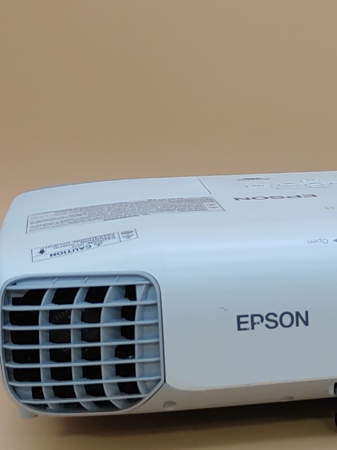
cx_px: 366
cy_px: 292
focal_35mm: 90
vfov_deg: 21.7
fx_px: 1168
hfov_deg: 16.0
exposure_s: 1/120
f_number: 1.8
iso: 50
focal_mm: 4.36
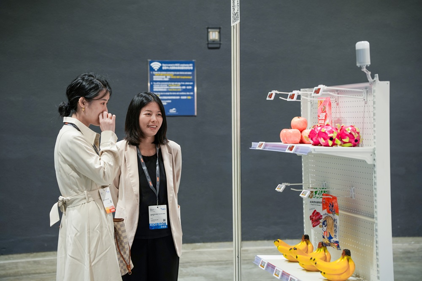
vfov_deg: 17.5
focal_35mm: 78
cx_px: 211
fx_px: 910
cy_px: 140
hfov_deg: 26.1
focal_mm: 77.7
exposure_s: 1/77.6
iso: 400
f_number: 4
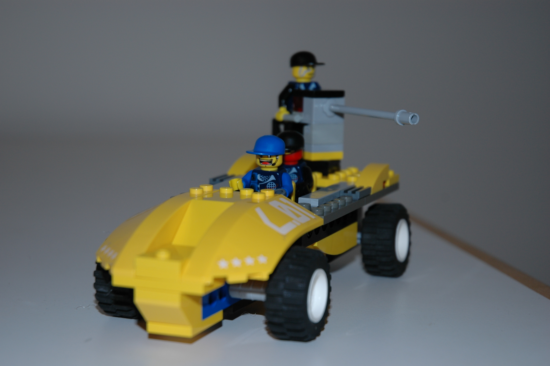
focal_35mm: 82
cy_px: 183
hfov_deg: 24.6
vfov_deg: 16.5
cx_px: 275
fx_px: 1259
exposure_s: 1/60
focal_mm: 55
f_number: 4.5
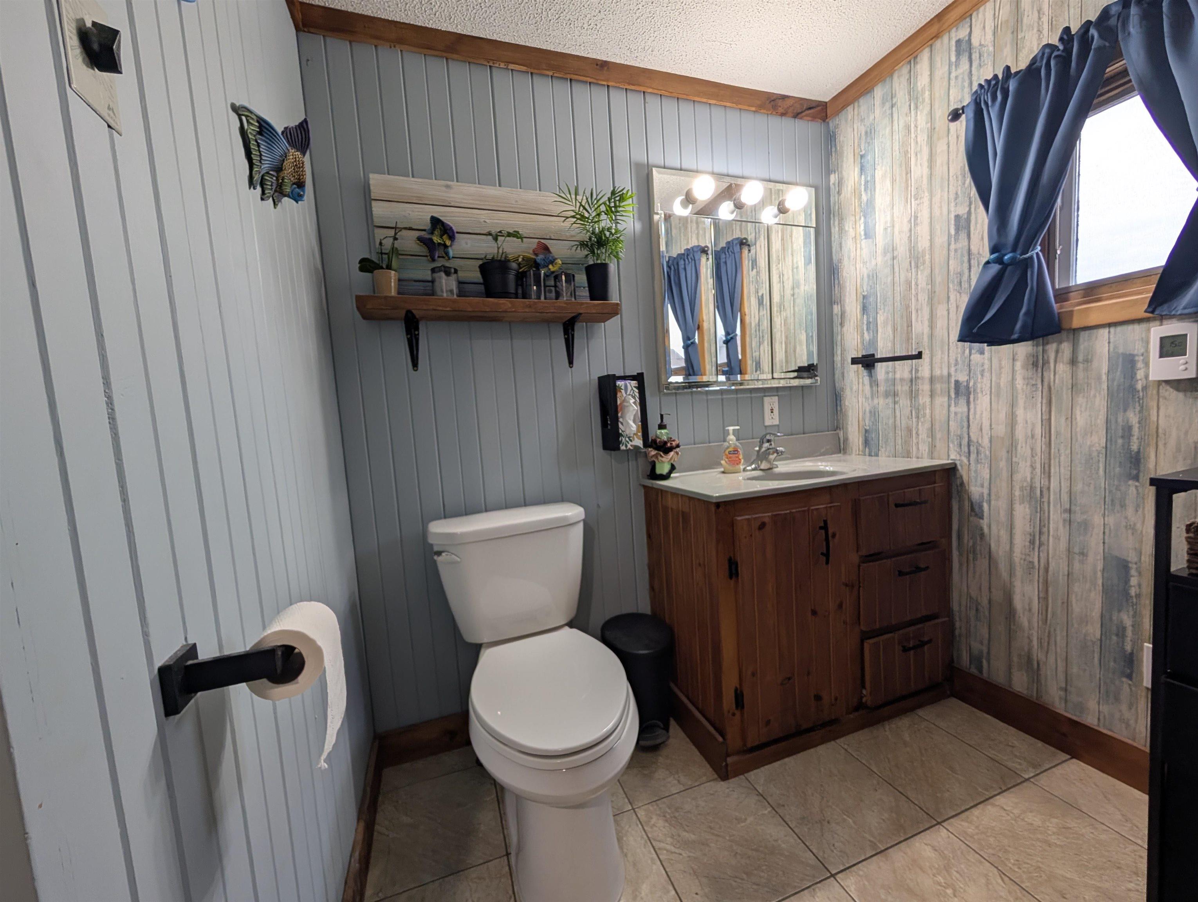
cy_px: 451
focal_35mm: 12
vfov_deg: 94.6
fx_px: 416
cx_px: 599
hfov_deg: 110.5
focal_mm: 2.02
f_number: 1.7
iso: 46
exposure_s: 1/71.2
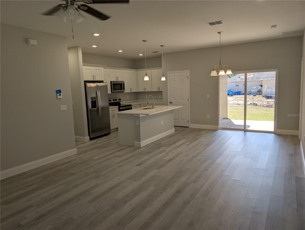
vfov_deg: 56.9
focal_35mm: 24
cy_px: 115
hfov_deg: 71.5
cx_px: 152
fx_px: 212
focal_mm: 6.9
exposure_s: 1/120
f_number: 1.68
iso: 17
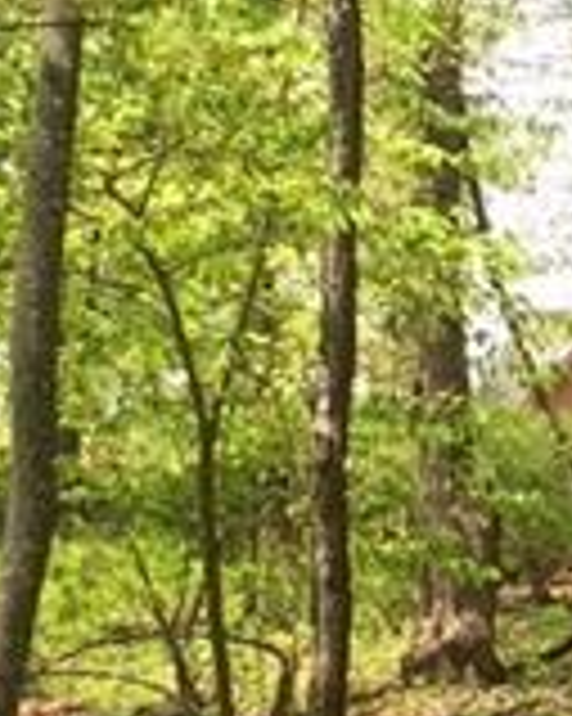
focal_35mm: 137
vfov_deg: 14.1
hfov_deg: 10.9
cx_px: 802
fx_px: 2902
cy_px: 423
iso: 32
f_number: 2.2
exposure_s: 1/573
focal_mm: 4.15
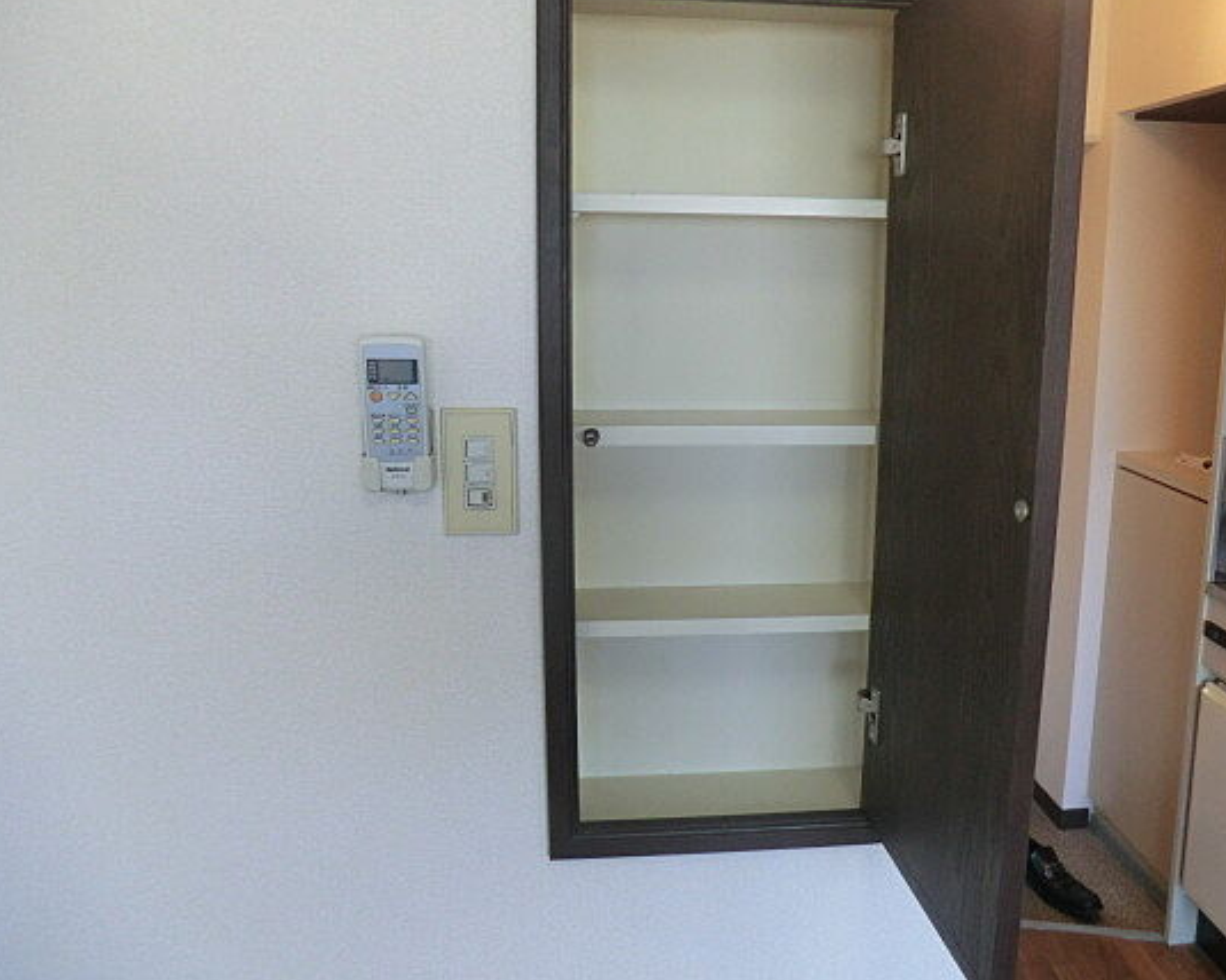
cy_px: 449
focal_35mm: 28
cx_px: 720
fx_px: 1016
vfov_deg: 51.5
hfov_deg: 61.8
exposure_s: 1/60
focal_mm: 4.3
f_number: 3.2
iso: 200
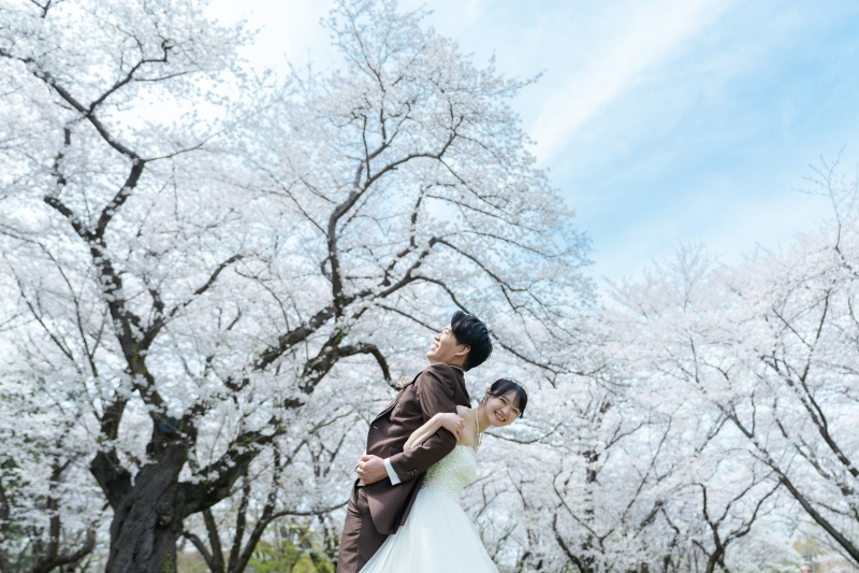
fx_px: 668
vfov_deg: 46.4
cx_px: 430
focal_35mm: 28
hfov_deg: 65.5
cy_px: 286
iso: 200
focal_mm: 28
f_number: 2.8
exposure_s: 1/2000
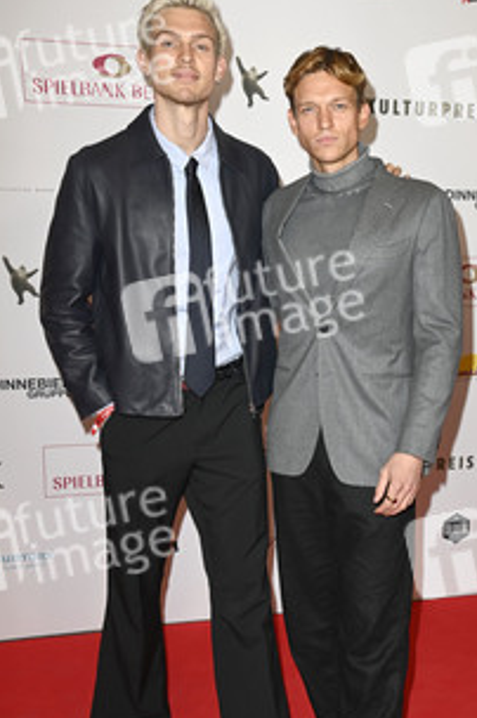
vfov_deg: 39.5
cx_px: 312
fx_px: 996
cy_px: 425
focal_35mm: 50
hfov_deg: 26.8
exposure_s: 1/250
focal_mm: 38
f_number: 5.6
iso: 640
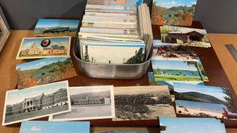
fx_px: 182
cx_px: 117
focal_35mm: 29
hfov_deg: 66.1
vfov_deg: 39.9
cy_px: 80
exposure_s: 1/60
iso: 125
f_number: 1.6
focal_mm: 4.2
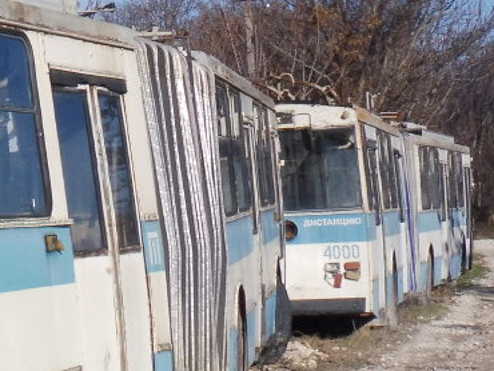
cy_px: 196
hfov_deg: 13.4
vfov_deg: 10.8
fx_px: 1956
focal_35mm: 137
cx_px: -300
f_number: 6.3
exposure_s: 1/640
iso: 100
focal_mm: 6.9
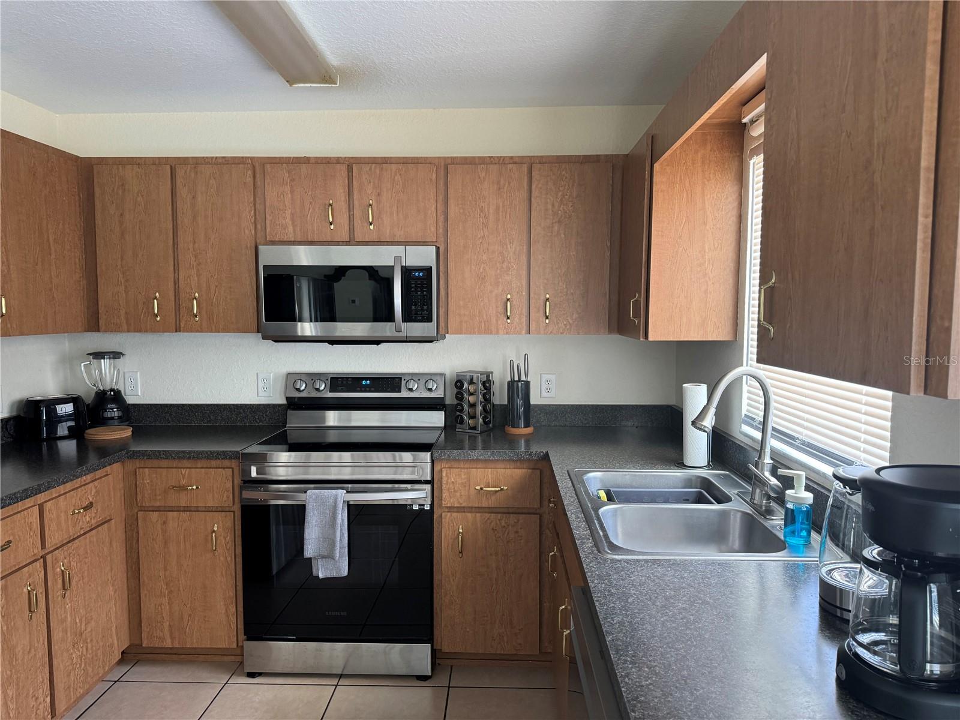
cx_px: 480
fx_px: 666
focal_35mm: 24
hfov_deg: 71.6
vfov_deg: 56.8
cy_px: 360
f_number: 1.78
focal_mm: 6.86
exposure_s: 1/60
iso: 250
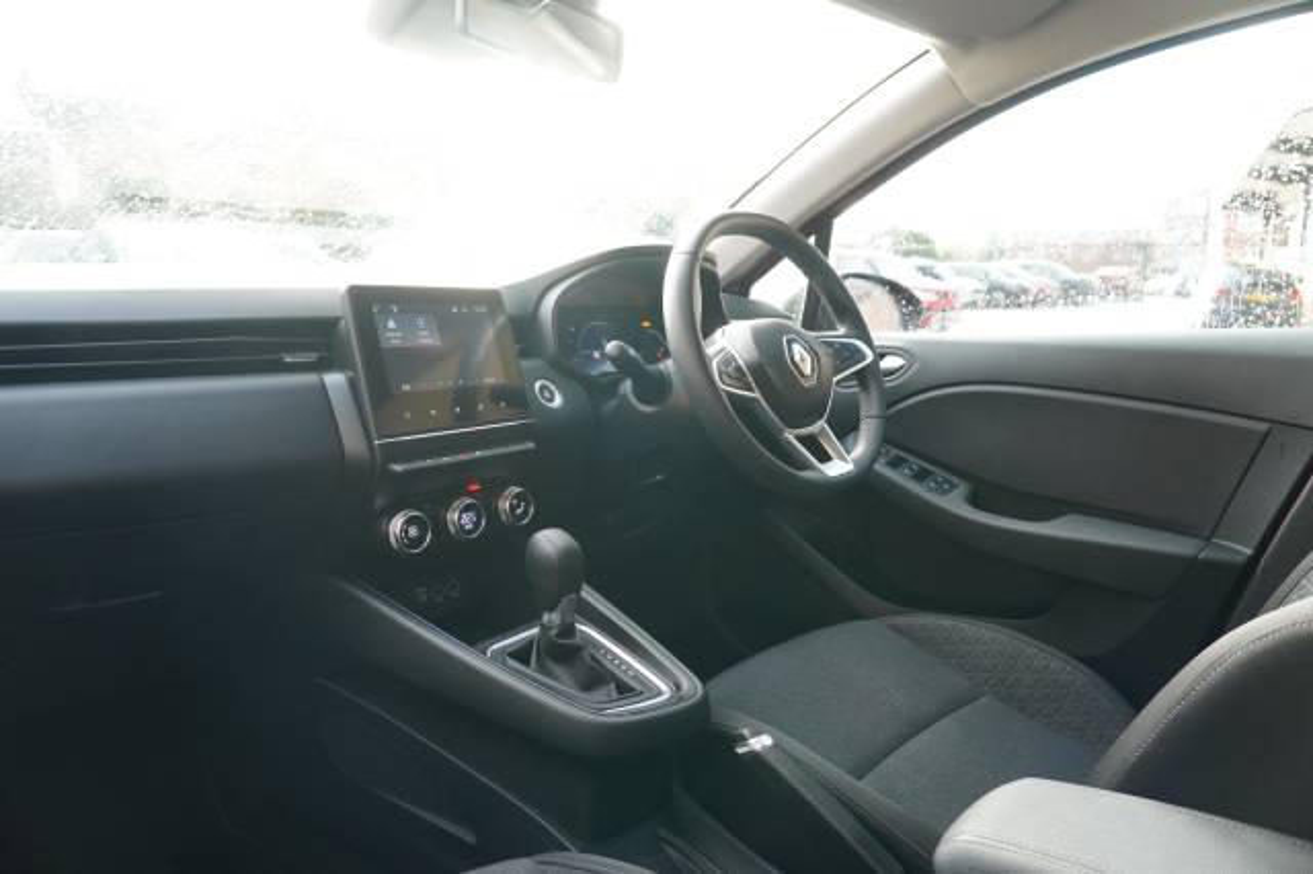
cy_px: 437
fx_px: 875
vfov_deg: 53.1
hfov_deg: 73.8
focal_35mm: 24
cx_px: 656
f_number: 4
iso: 800
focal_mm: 16
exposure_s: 1/60
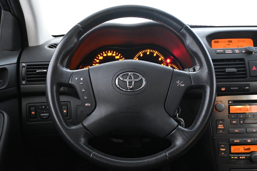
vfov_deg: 36.2
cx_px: 128
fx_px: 262
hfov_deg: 52.2
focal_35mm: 37
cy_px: 86
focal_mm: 24.5
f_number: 4.2
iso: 9000
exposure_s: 1/40
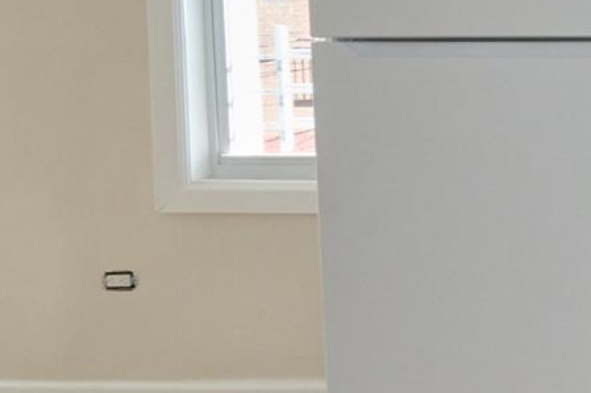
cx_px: 1266
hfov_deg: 17.2
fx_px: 1198
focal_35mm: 73
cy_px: 103
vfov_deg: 18.5
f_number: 16
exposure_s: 1/80
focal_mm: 16
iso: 1600
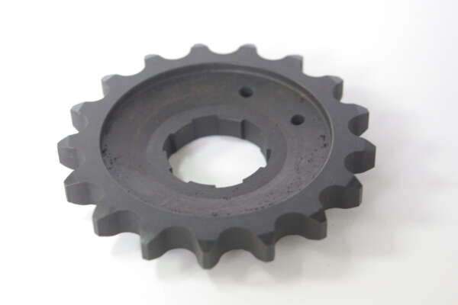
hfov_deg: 20.0
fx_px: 1298
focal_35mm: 102
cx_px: 229
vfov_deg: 13.4
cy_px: 152
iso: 800
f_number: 8
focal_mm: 68
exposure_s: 1/6
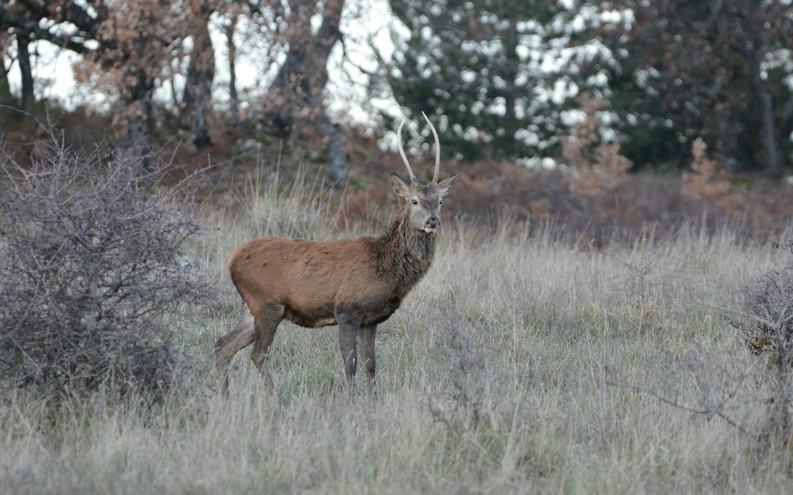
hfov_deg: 3.9
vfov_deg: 2.5
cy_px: 246
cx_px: 396
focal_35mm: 535
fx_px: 11561
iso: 1600
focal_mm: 350
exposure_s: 1/320
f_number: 5.6
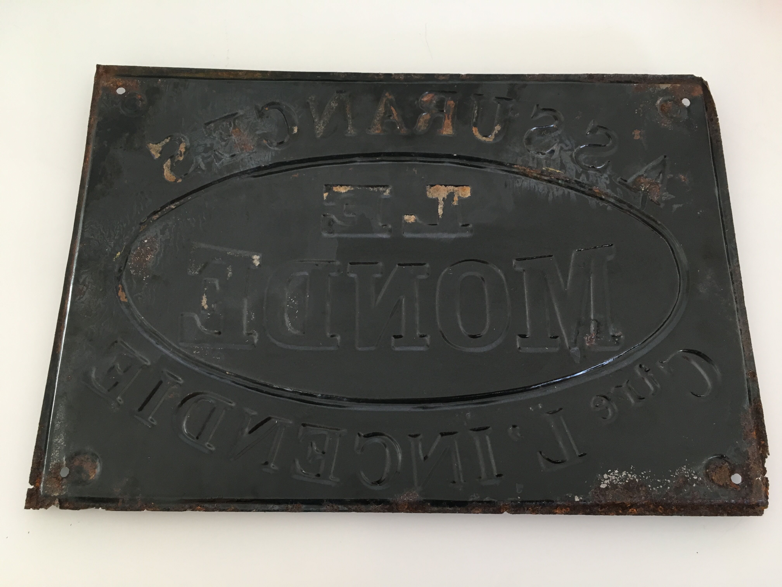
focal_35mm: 29
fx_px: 655
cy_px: 294
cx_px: 391
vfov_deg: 48.2
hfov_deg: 61.7
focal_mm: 4.15
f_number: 2.2
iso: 64
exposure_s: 1/33
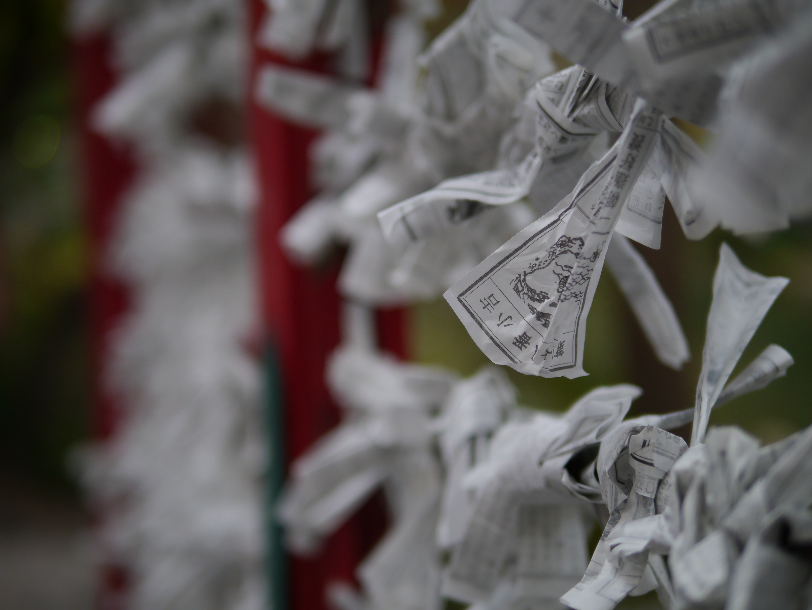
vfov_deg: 29.1
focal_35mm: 50
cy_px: 305
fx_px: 1173
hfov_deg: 38.2
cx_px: 406
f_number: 1.4
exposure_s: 1/160
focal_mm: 25
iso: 160
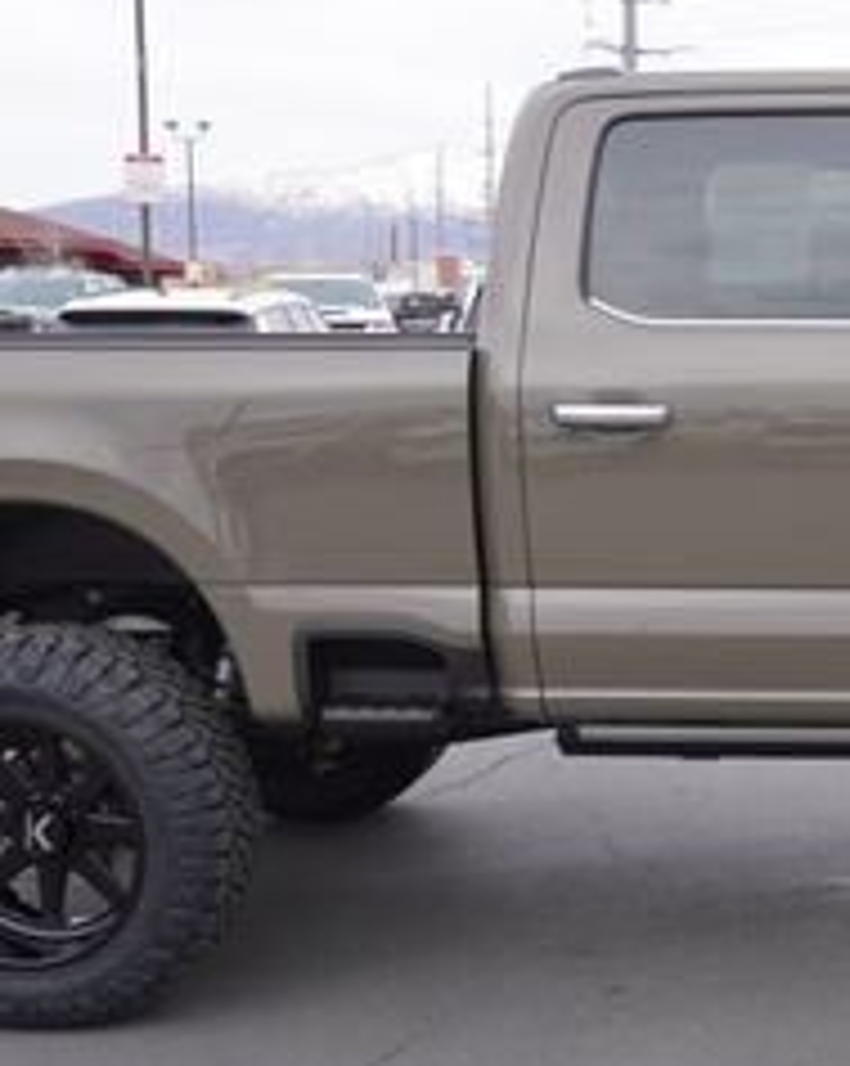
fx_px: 1922
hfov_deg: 23.8
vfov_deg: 31.0
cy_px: 576
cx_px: 863
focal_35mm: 61
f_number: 5.6
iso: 100
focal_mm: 16
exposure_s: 1/125
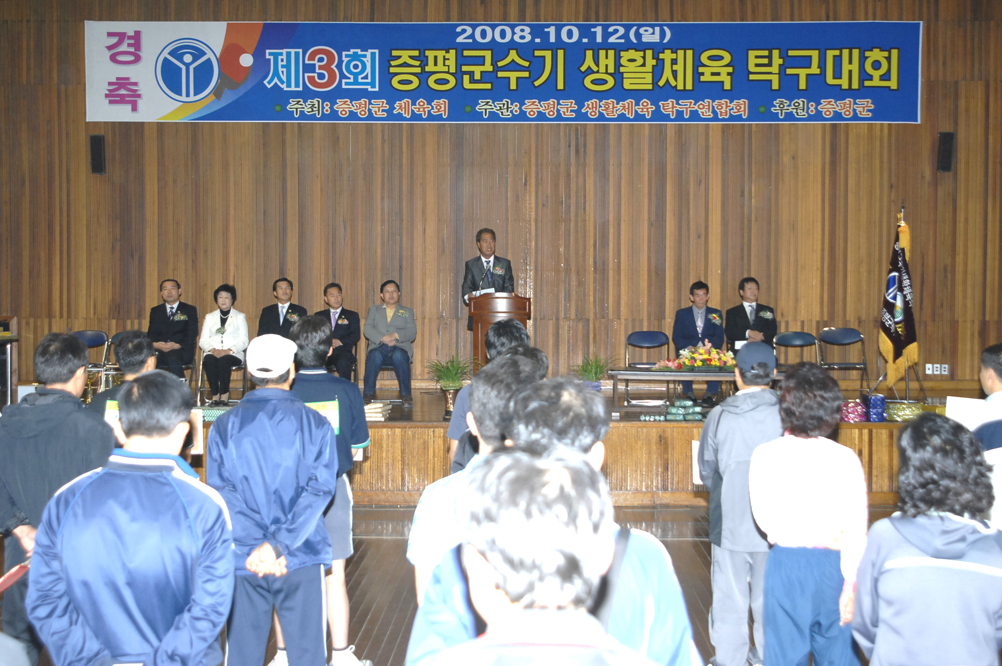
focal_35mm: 51
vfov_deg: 26.4
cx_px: 501
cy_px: 333
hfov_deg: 38.9
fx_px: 1418
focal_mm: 34
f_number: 5.6
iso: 400
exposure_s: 1/60
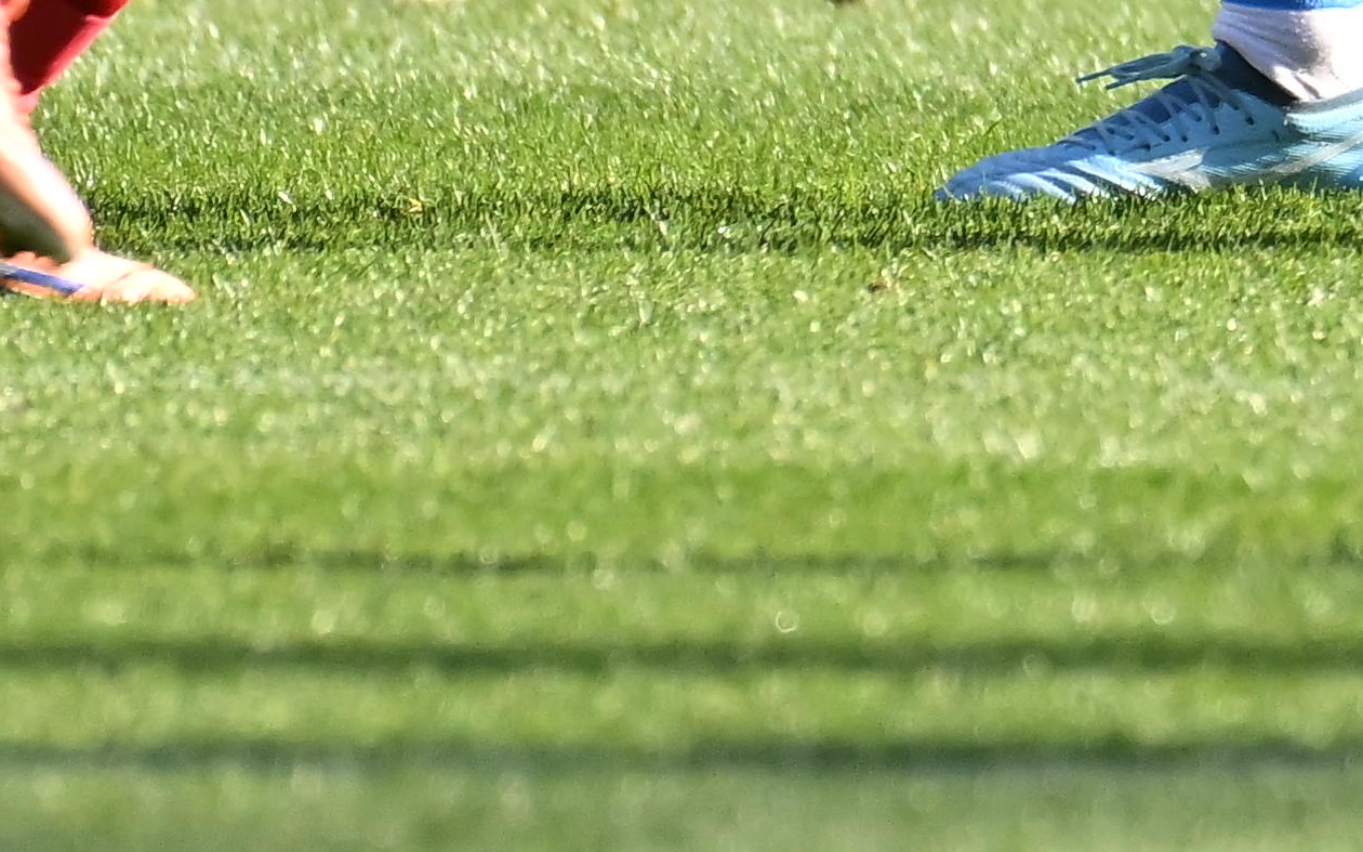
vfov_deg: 0.3
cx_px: 2970
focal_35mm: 4008
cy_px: -1091
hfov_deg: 0.5
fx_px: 148855
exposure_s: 1/1250
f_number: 6.3
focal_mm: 600
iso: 800
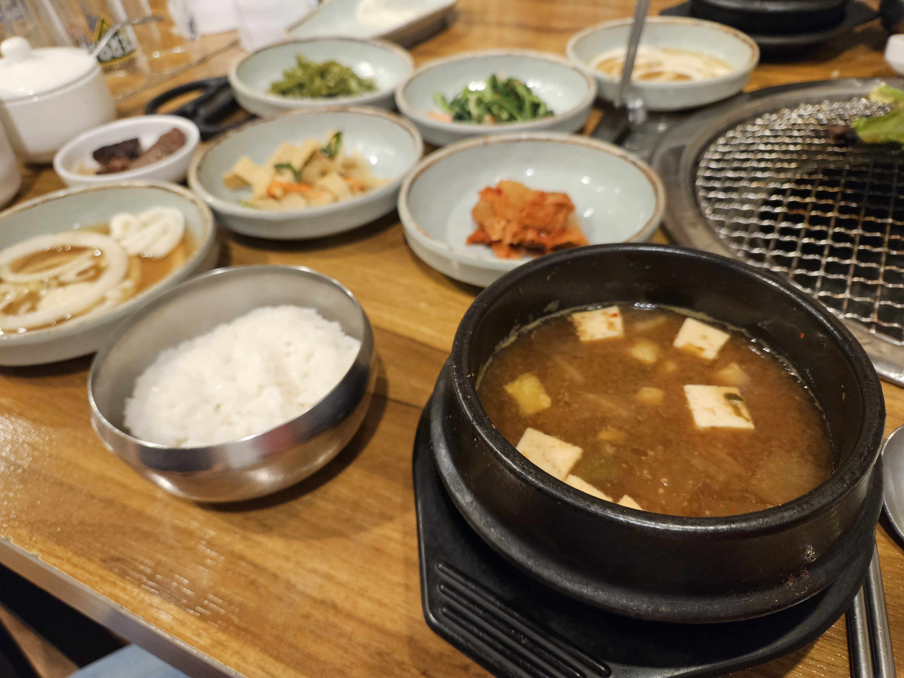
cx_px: 452
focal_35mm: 23
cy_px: 339
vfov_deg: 58.9
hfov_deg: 73.9
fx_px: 601
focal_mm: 5.4
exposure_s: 1/60
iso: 800
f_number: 1.8
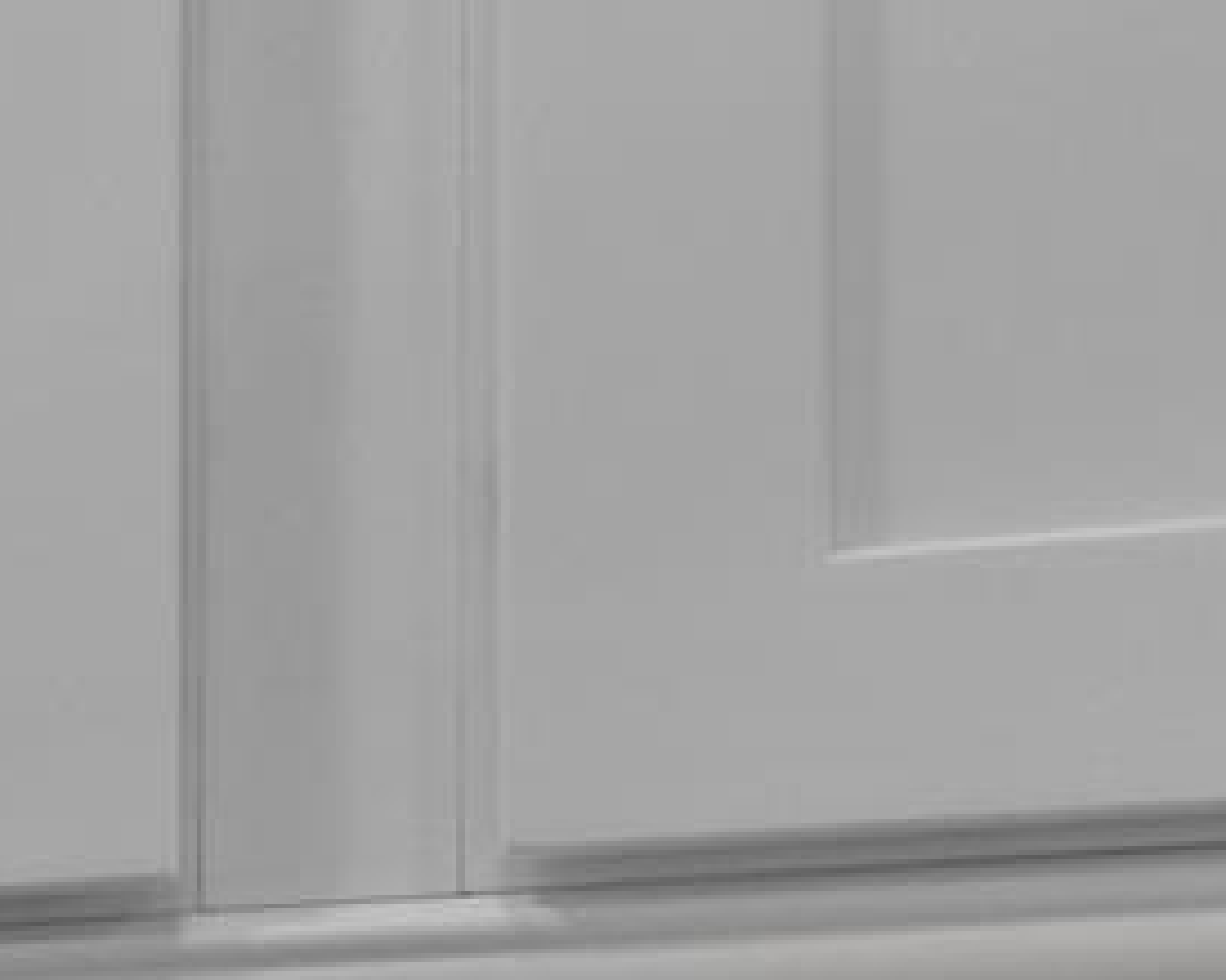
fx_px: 4969
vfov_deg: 10.6
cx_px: -2805
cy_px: 1721
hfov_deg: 9.6
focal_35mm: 137
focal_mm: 16
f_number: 8
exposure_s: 1/15
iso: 1000
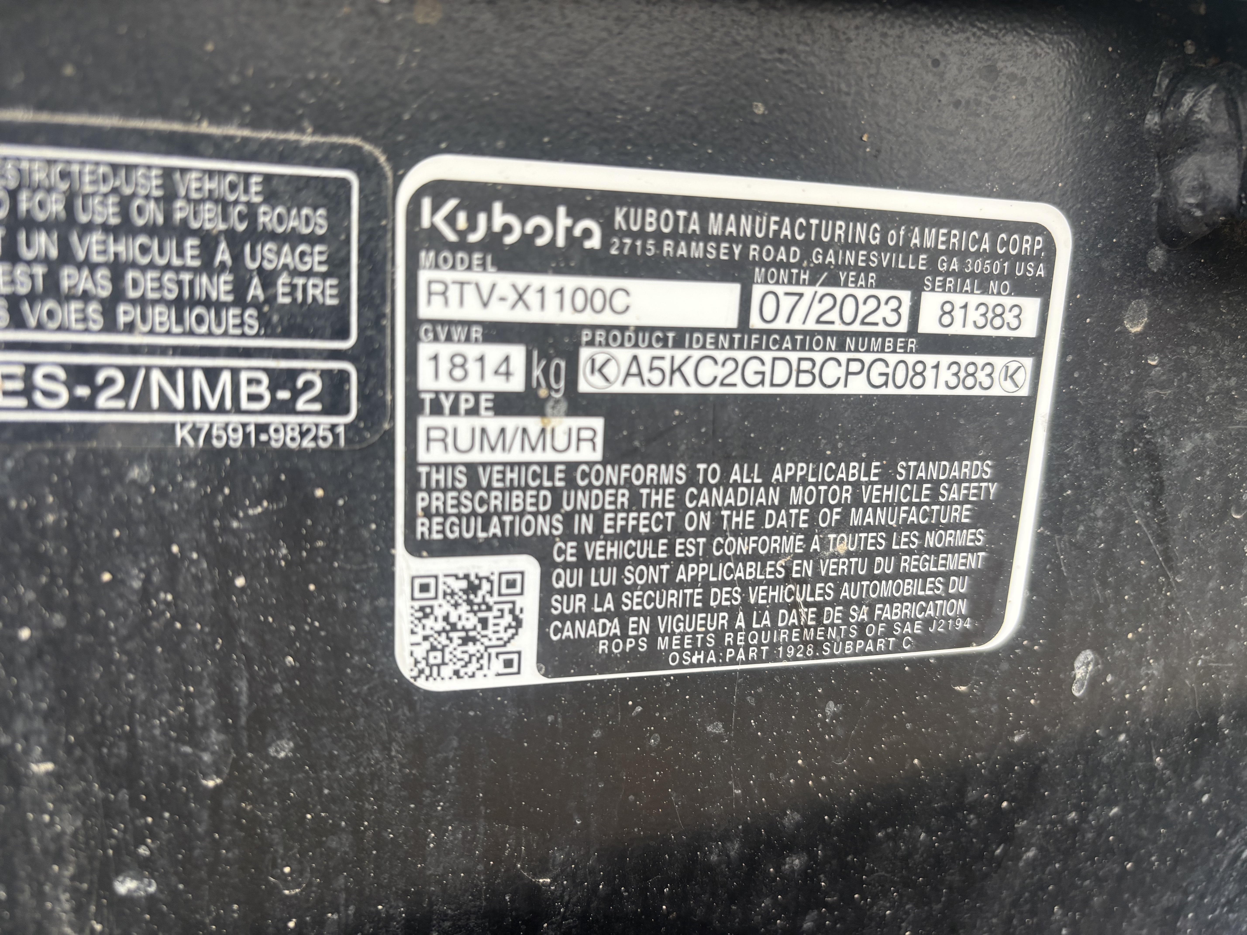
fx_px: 937
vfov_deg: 53.1
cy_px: 468
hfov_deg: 67.3
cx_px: 624
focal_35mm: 26
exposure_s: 1/346
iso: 50
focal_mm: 5.96
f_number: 1.6
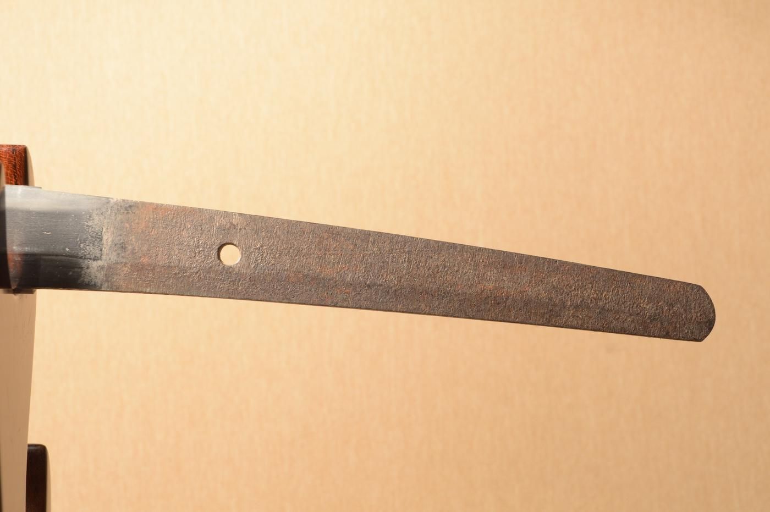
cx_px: 385
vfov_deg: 18.2
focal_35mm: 75
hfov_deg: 27.0
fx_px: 1603
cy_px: 256
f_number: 11
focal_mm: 50
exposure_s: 1/2
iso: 400
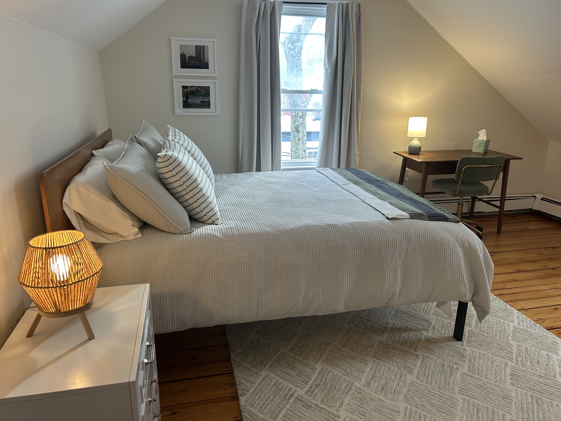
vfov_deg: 53.1
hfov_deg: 67.3
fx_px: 421
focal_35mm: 26
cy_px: 210
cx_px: 280
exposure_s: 1/120
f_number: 1.5
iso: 100
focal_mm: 5.7
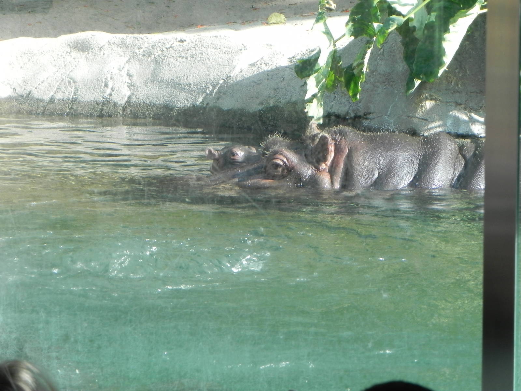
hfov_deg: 12.2
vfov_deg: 9.2
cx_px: 260
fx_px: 2438
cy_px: 196
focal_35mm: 162
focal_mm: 28.8
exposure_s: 1/117
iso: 160
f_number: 4.5
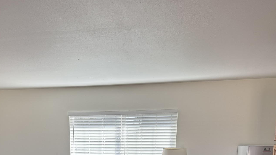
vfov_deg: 24.6
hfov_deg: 48.2
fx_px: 307
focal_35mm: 42
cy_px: 202
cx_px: 115
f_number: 1.78
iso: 125
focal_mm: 6.76
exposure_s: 1/242
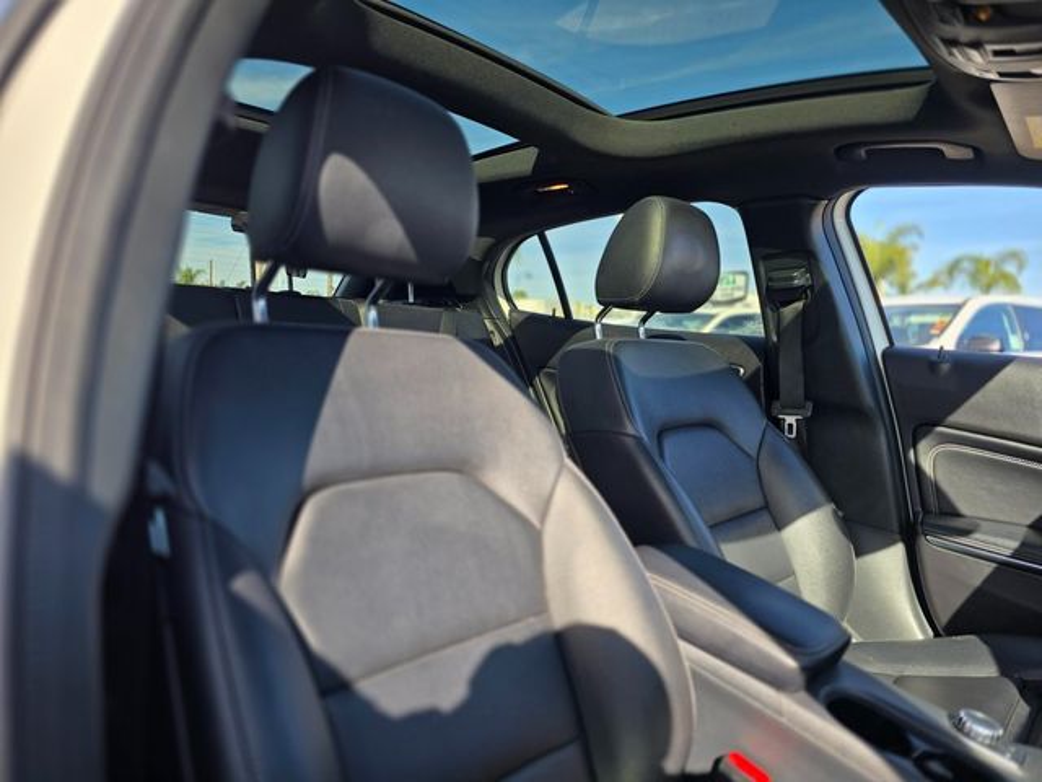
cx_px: 521
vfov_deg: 58.9
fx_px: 692
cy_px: 391
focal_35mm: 23
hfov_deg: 73.9
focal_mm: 6.3
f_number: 1.7
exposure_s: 1/1343
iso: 80
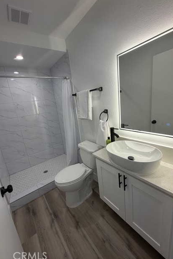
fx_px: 108
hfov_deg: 77.3
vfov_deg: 100.4
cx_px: 84
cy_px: 128
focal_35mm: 15
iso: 64
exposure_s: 1/120
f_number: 2.2
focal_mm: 2.22
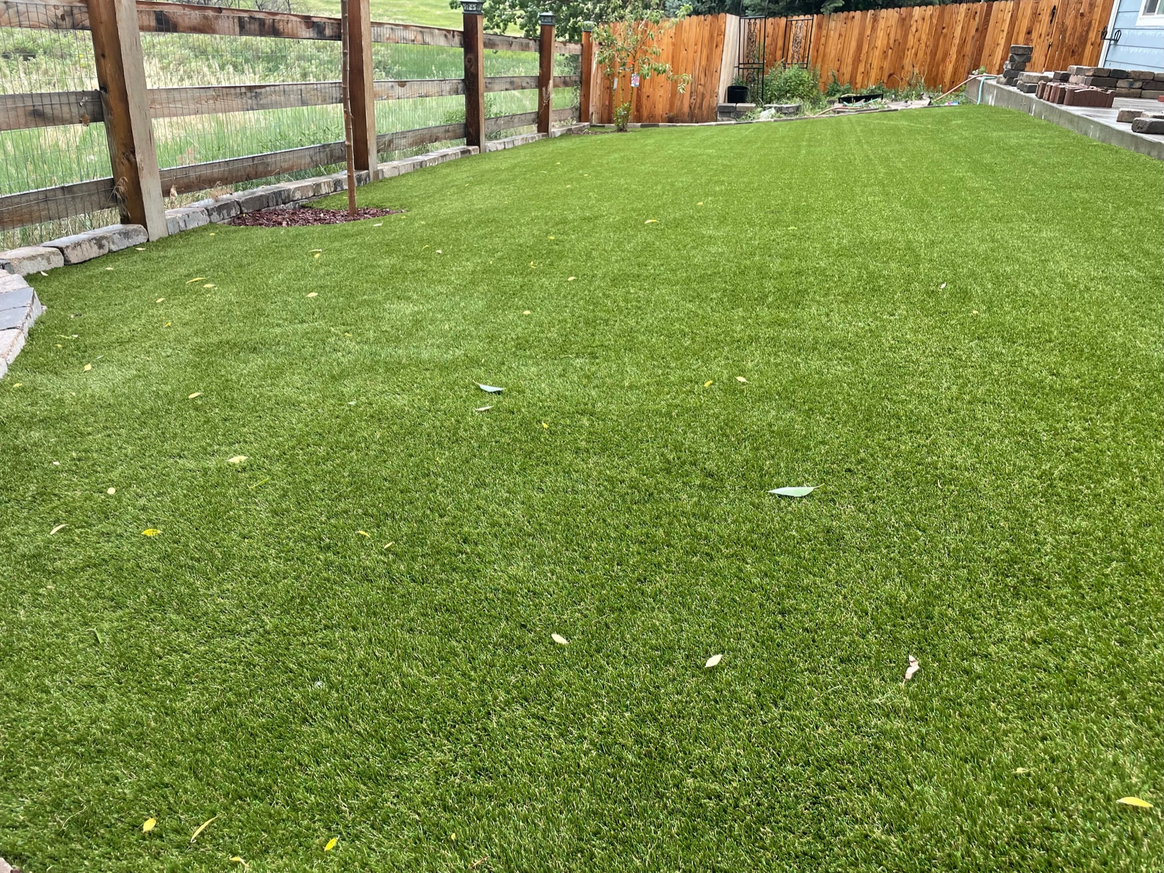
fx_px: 874
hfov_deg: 67.3
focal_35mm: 26
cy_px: 436
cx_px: 582
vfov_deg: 53.0
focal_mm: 4.2
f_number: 1.6
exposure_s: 1/744
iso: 32
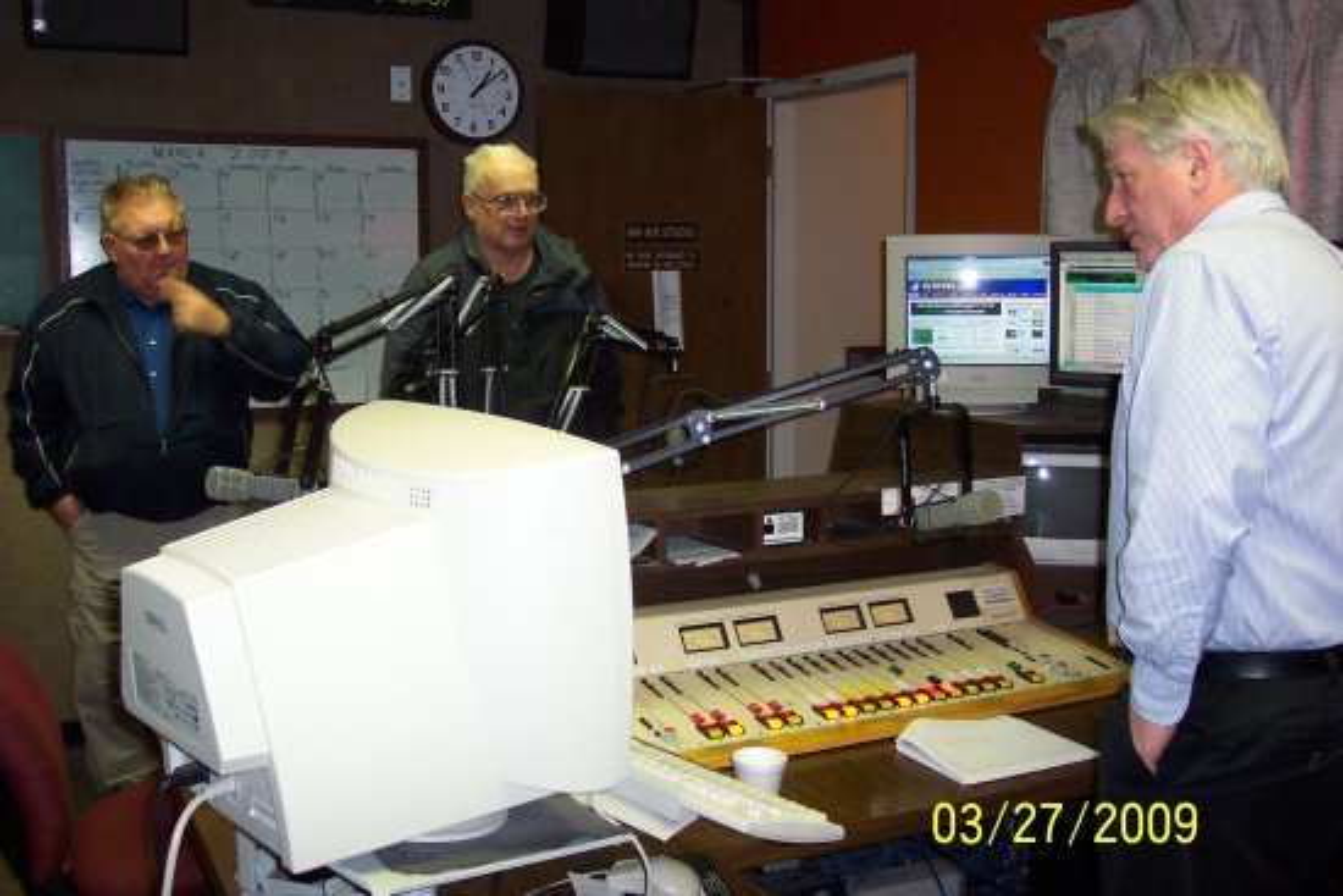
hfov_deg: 50.7
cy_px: 448
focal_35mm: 38
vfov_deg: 35.1
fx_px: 1418
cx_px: 672
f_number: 2.8
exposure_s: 1/30
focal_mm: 8
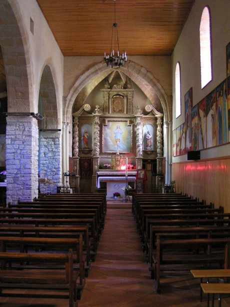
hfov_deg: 37.7
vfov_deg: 49.0
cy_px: 154
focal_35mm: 38
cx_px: 115
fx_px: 337
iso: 400
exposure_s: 1/2
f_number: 2.8
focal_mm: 5.8
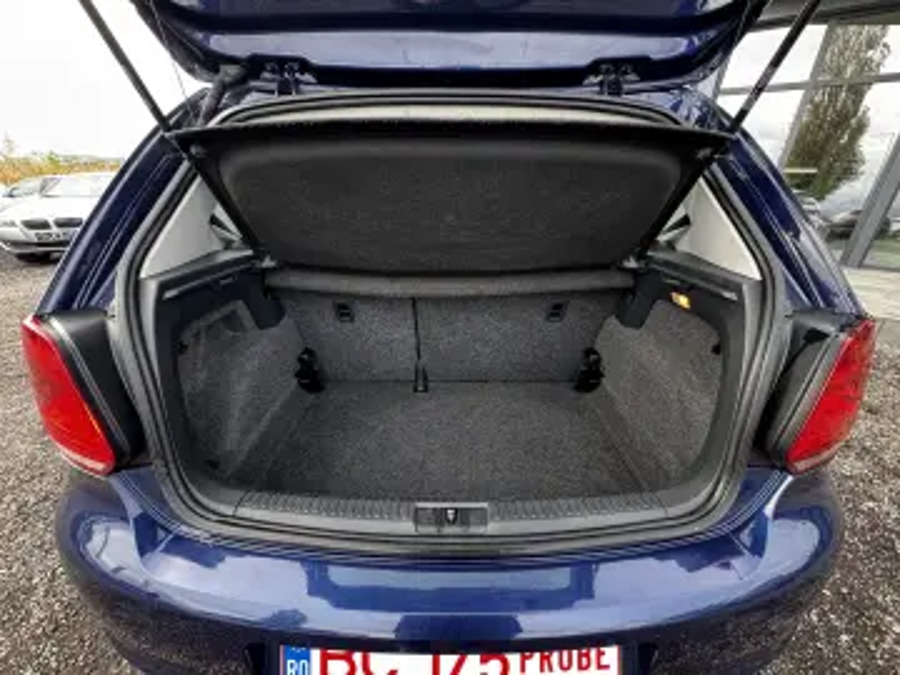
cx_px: 450
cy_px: 338
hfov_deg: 102.1
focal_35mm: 14
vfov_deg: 85.7
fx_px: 364
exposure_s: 1/99
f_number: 2.2
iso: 160
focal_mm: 2.22
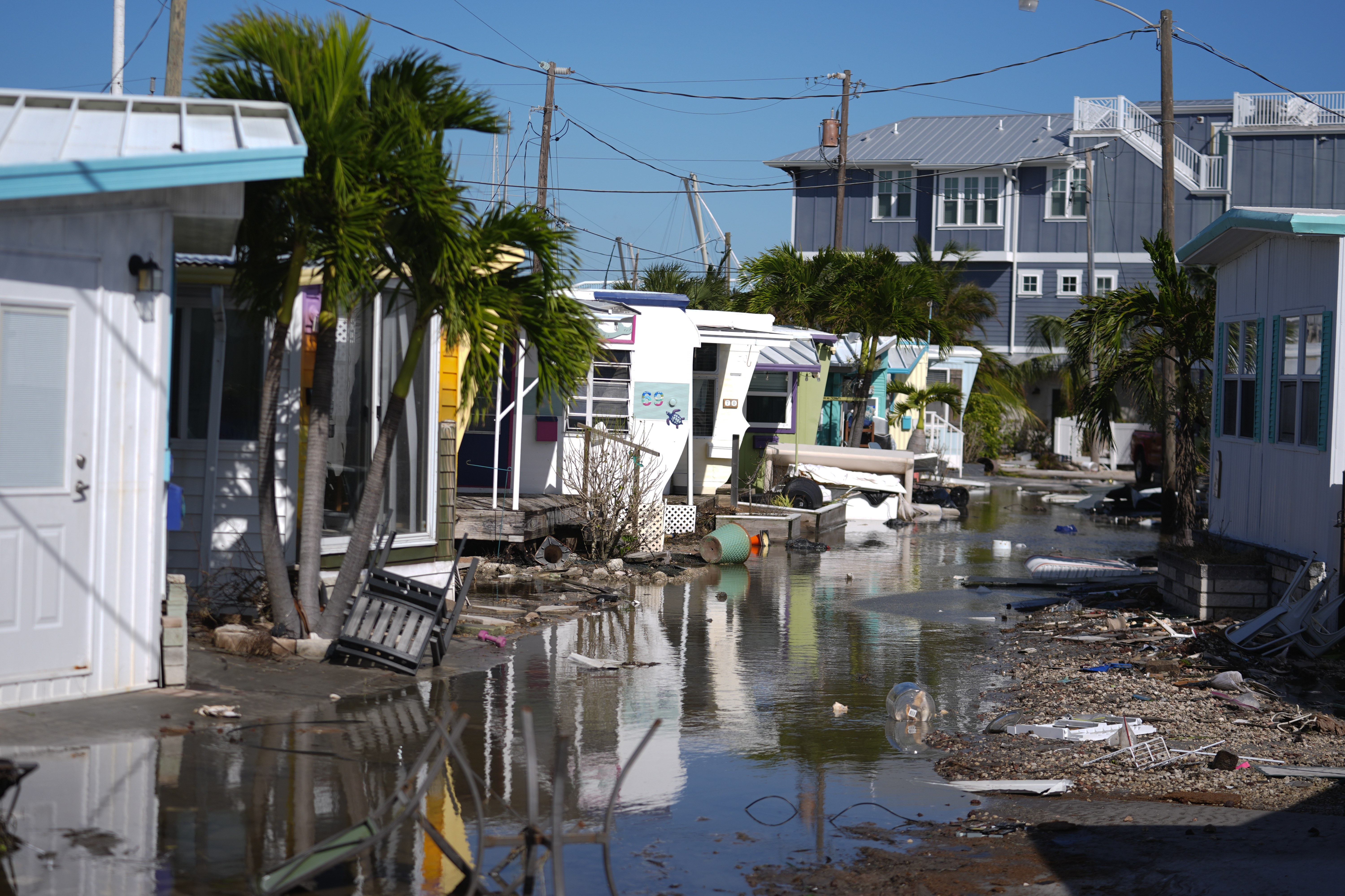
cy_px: 448
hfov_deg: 28.8
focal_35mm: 70
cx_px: 672
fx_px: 2615
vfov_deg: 19.5
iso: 125
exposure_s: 1/4000
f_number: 2.8
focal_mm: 70
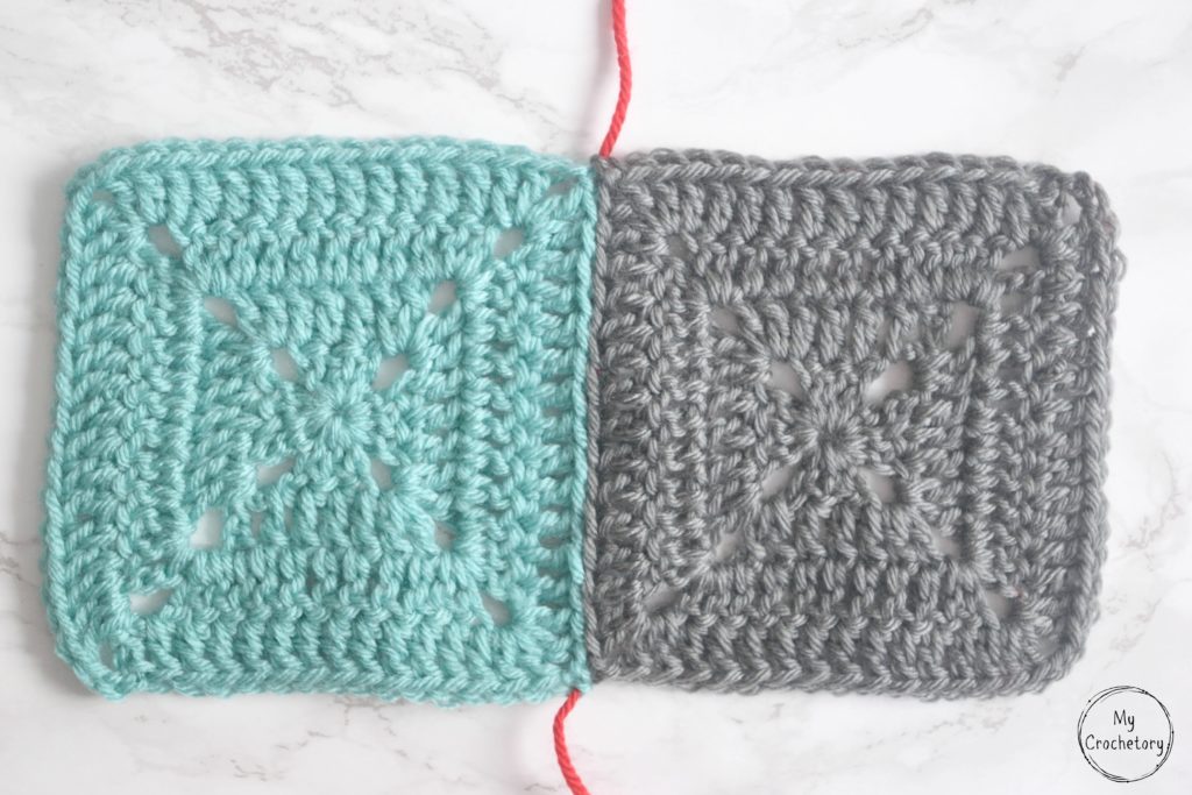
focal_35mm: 82
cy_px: 398
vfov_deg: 16.6
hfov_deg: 24.6
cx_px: 596
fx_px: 2732
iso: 400
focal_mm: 55
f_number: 5.6
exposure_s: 1/40
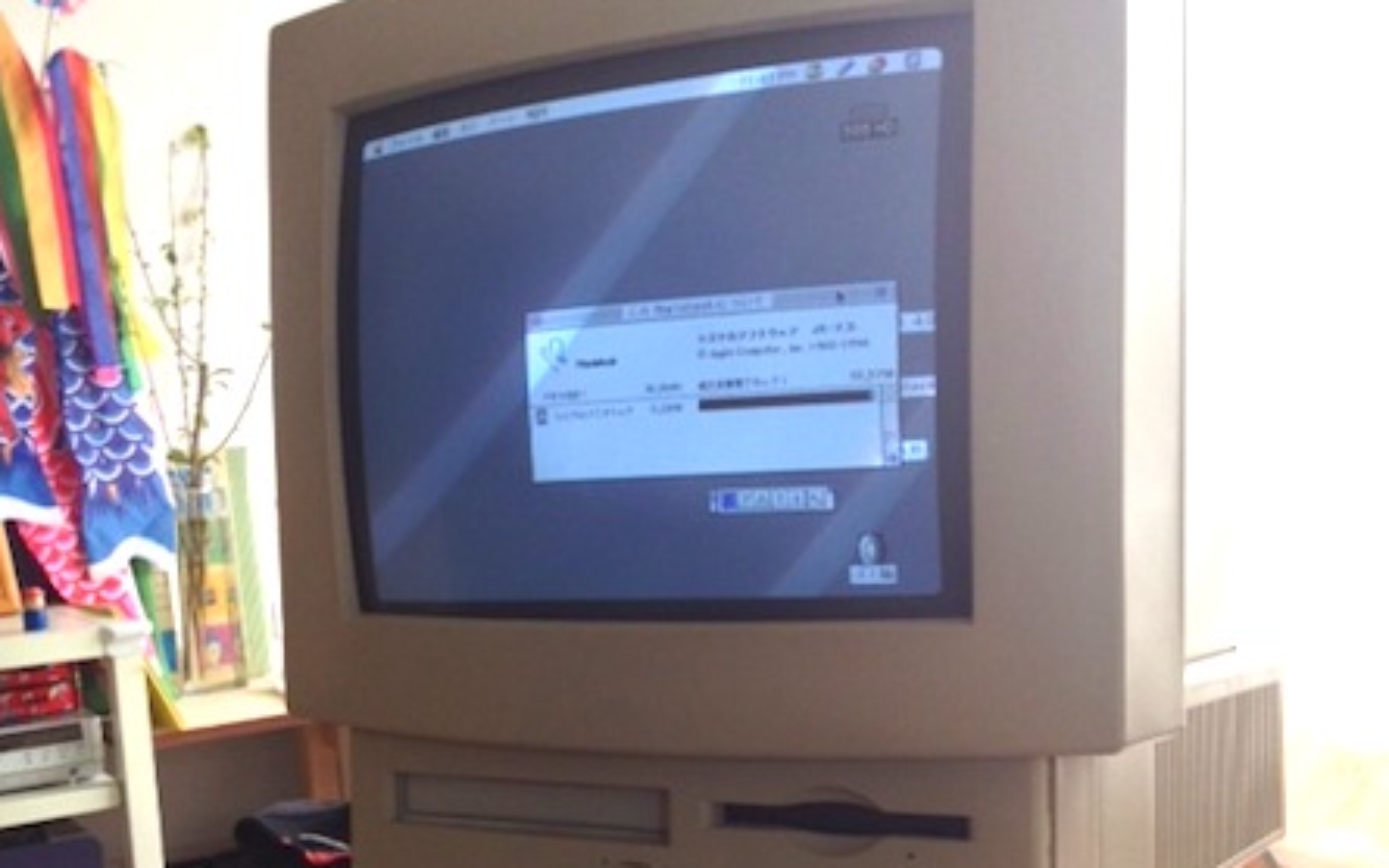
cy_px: 615
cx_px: 690
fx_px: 1892
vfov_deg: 25.6
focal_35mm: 50
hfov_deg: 40.3
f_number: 2.4
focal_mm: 4.28
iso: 64
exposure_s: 1/60
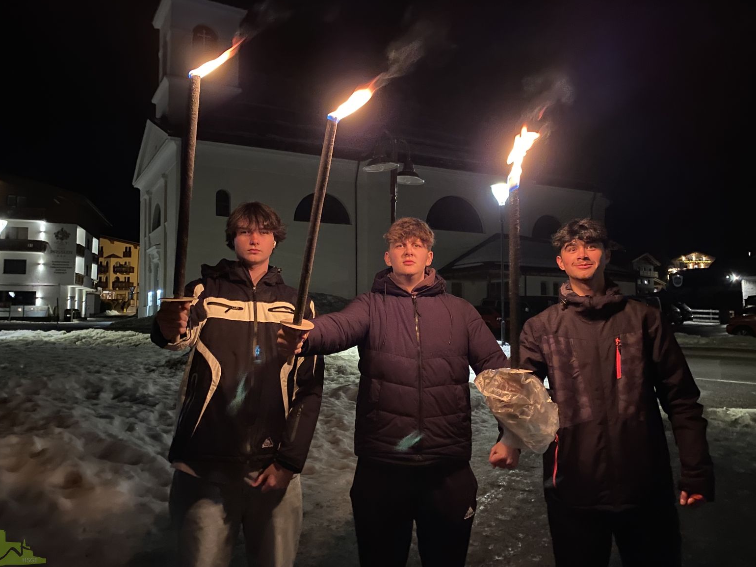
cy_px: 274
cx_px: 379
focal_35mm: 27
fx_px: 590
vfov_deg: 51.4
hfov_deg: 65.3
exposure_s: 1/17
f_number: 1.8
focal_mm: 4.25
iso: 800
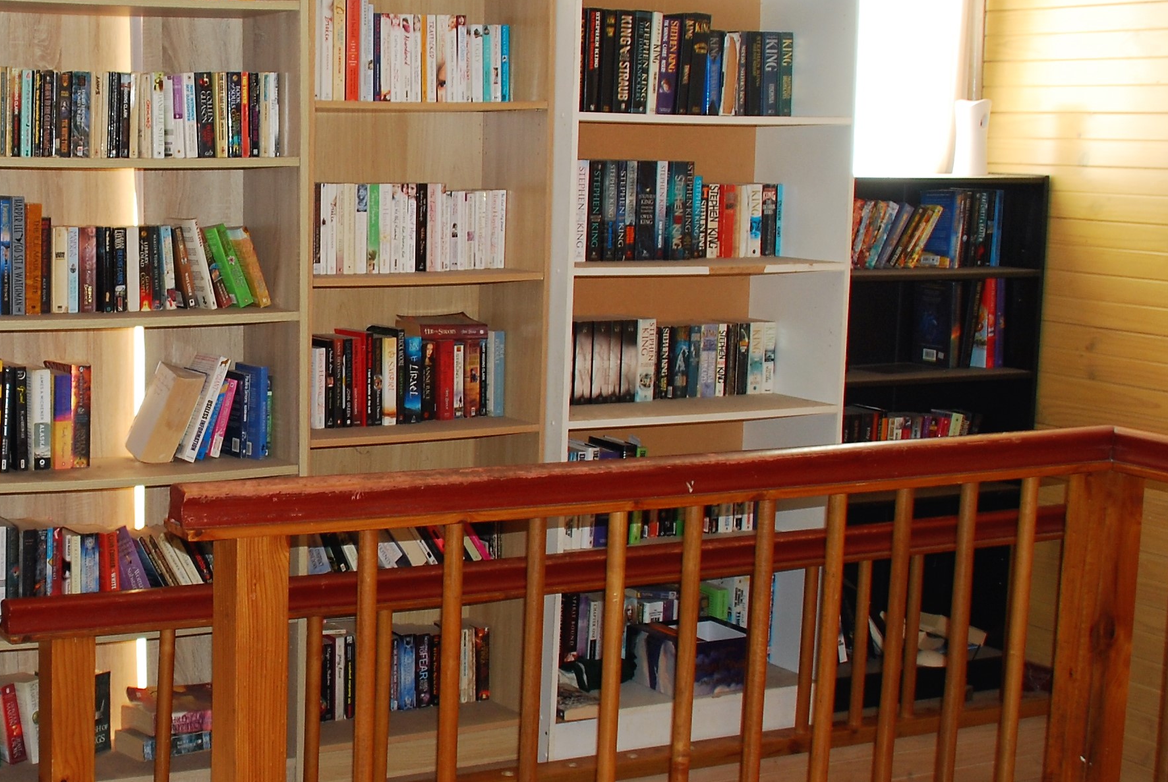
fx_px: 1916
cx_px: 117
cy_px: 382
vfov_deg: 23.1
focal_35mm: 59
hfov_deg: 32.2
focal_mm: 18
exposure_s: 1/60
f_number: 3.5
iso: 200
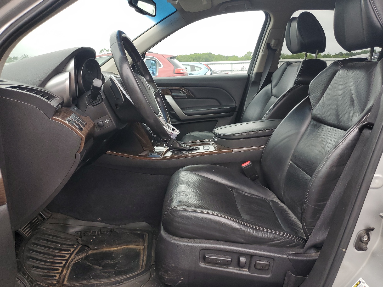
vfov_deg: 53.1
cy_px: 144
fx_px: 288
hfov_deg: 67.3
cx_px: 192
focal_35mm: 26
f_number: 1.5
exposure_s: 1/120
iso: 56
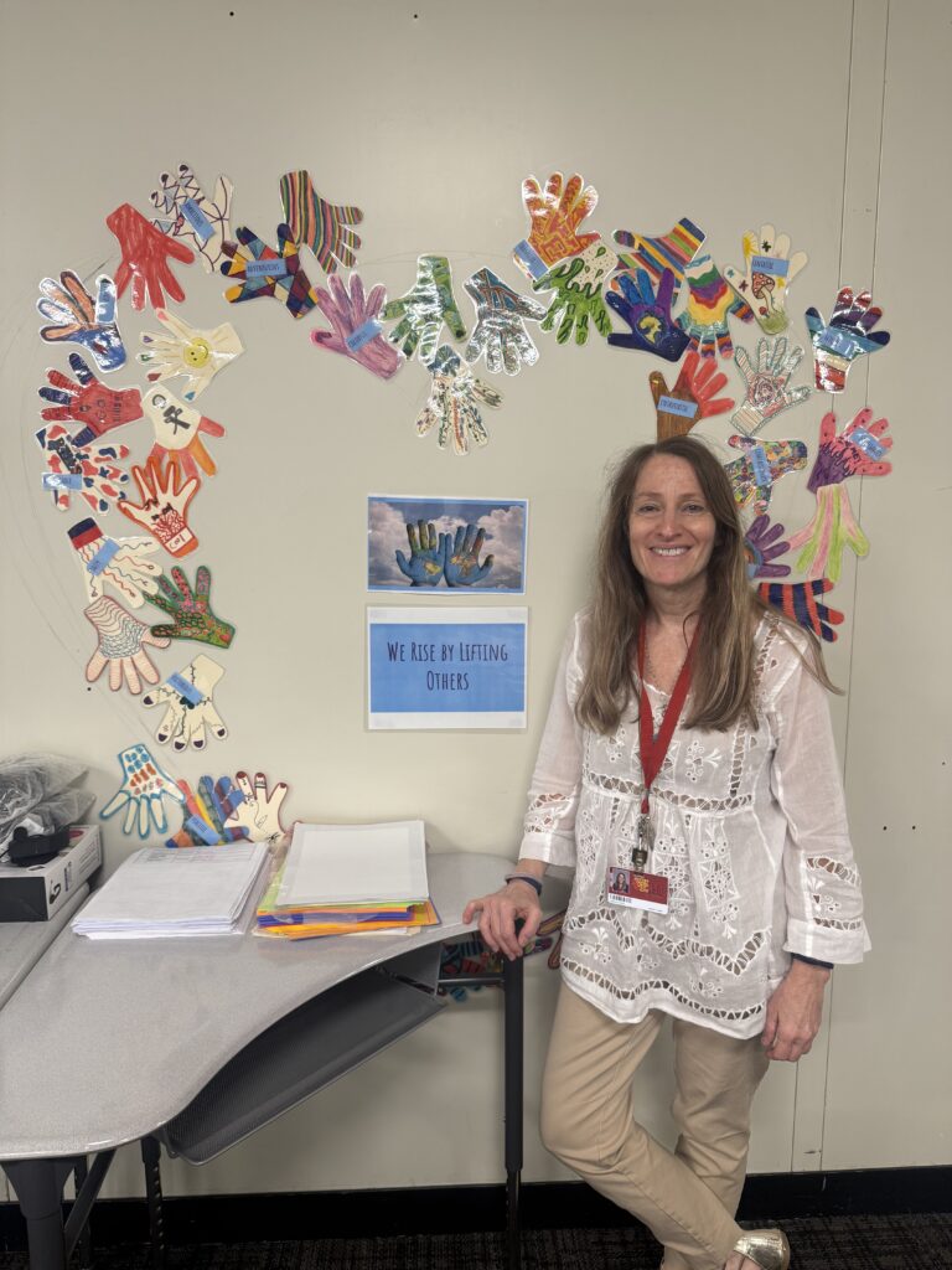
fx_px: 880
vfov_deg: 71.6
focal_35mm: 24
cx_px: 476
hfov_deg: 56.8
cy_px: 635
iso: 125
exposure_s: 1/60
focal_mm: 6.76
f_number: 1.78
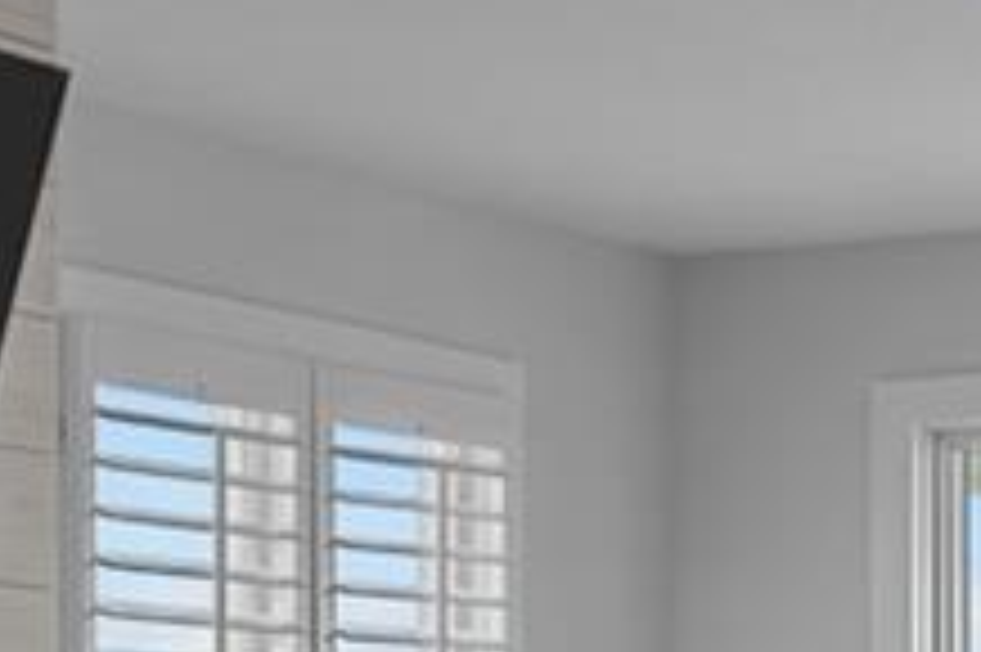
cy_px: 969
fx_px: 3839
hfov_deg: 14.5
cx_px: 747
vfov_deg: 9.5
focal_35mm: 141
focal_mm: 30
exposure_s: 1/50
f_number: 2.8
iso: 320
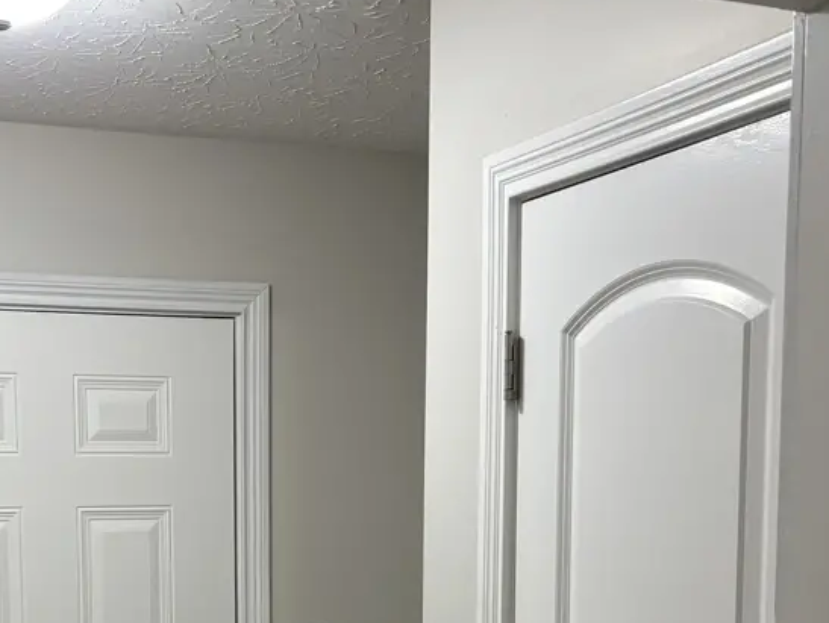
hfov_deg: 33.2
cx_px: 230
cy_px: 647
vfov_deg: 24.3
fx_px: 1366
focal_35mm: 57
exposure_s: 1/60
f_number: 1.6
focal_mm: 5.96
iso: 200
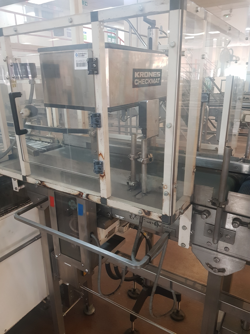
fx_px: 250
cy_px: 167
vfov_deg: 67.3
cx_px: 125
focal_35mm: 26
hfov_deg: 53.1
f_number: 1.7
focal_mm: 4.3
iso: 250
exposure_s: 1/25
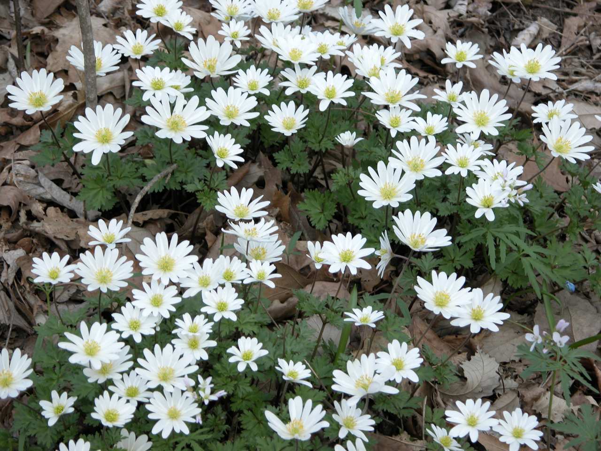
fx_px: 2570
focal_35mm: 148
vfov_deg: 10.0
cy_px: 226
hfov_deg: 13.3
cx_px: 300
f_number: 3.9
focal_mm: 37.7
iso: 100
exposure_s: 1/233
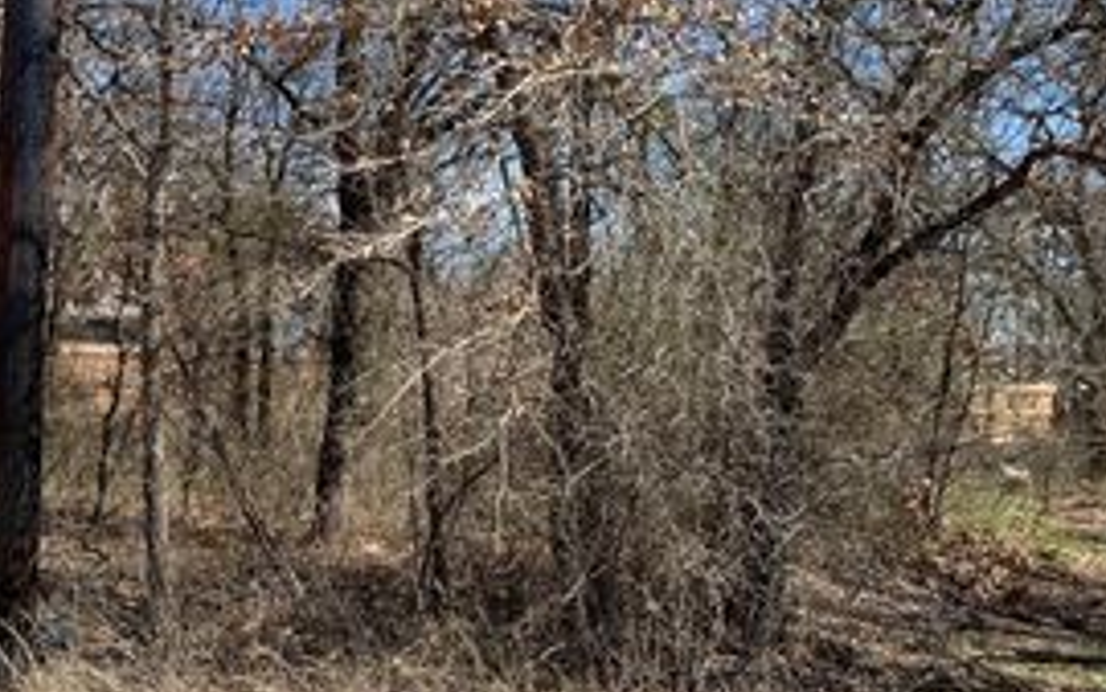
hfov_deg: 37.3
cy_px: 498
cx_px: 135
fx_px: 1538
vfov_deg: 25.1
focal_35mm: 51
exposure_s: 1/1314
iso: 25
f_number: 1.8
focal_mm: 4.25
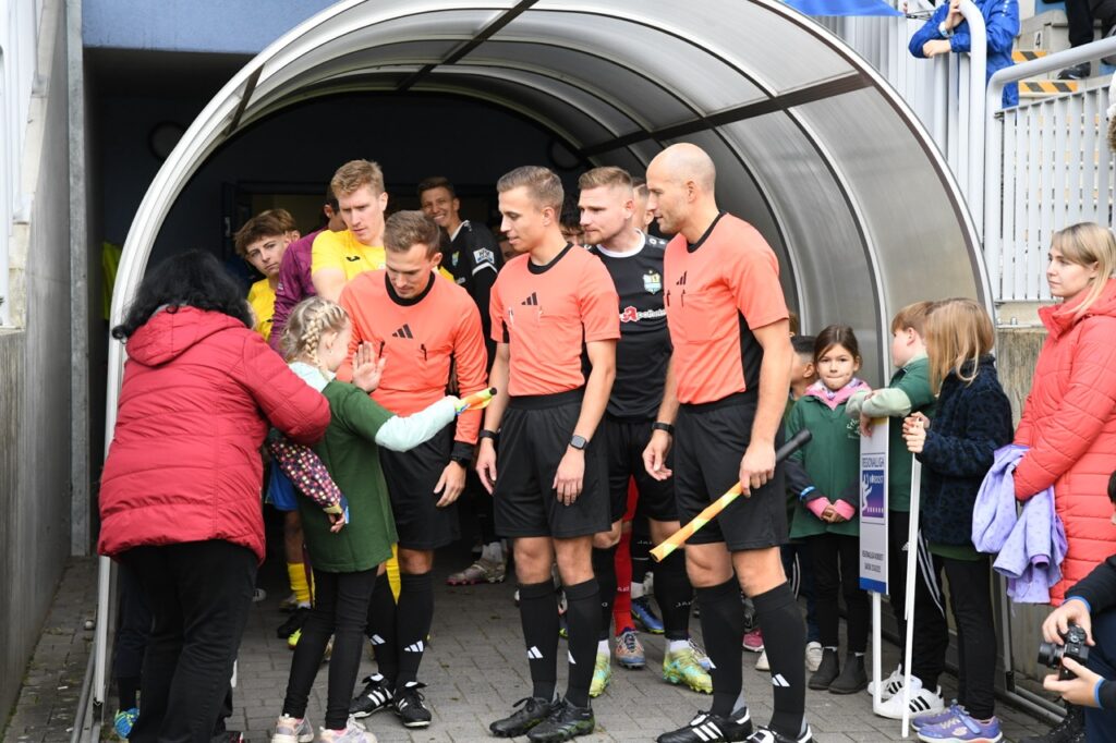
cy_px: 372
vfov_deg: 19.4
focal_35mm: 70
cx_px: 558
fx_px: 2169
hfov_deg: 28.9
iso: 2000
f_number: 6.3
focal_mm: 70
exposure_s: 1/800
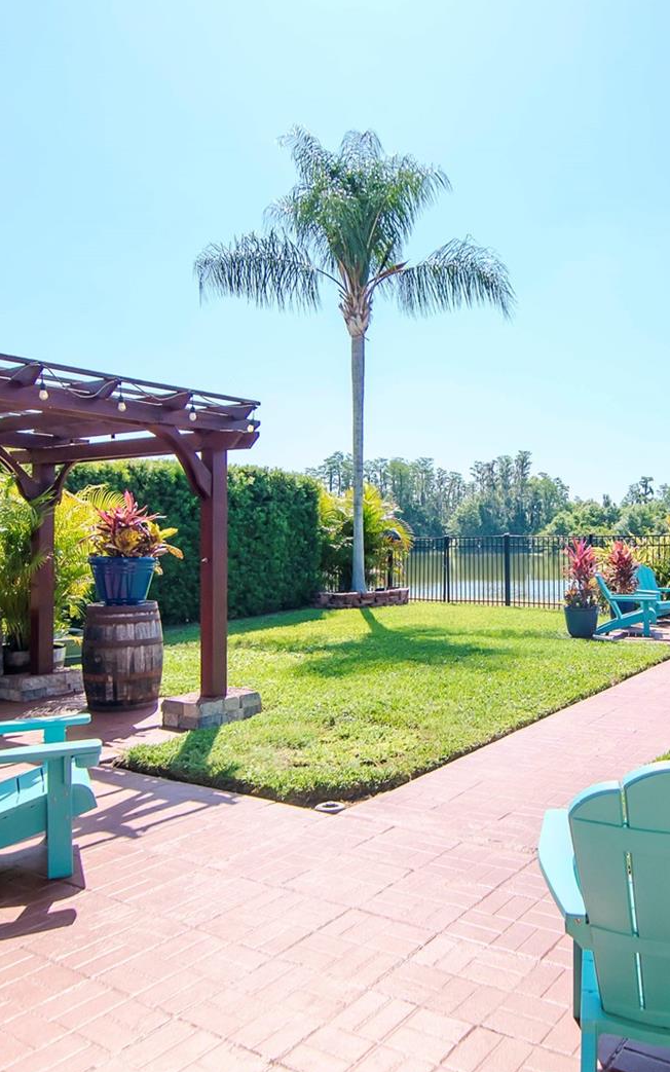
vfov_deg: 70.9
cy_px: 529
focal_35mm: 26
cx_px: 508
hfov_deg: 46.1
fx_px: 753
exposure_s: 1/2000
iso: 500
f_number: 4
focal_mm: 11
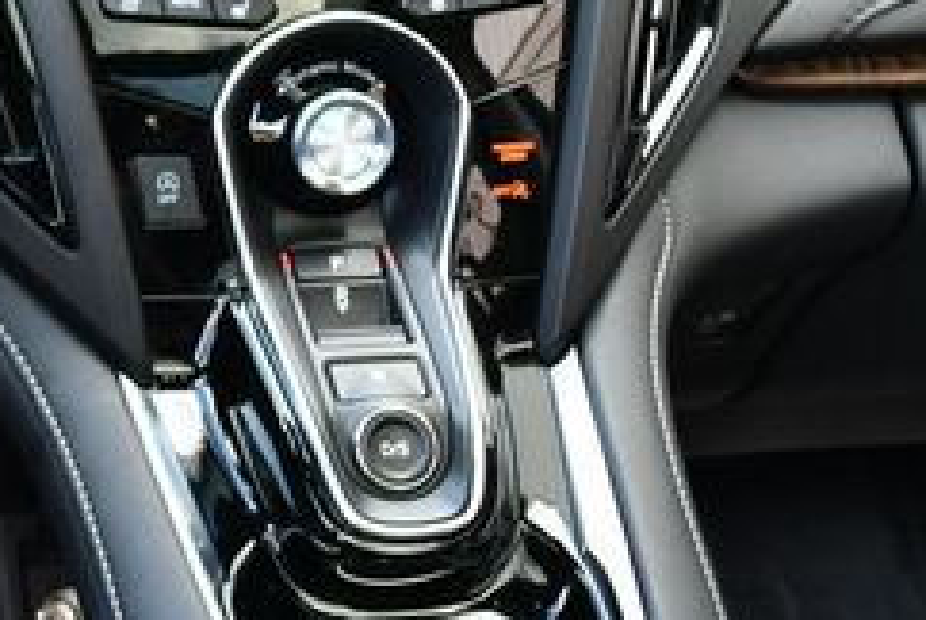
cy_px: 107
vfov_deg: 12.9
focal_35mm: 106
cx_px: -256
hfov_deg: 18.1
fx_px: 2730
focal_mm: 20
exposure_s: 1/250
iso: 800
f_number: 3.8
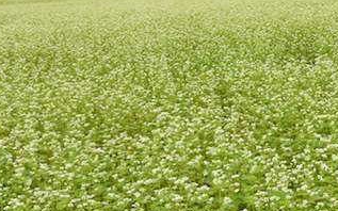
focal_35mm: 81
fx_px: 746
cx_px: 596
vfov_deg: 16.0
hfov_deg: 19.5
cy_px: 45
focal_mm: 7.9
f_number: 9
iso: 400
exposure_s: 1/320
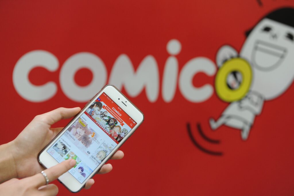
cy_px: 98
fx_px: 571
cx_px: 147
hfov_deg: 28.9
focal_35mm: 70
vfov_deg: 19.4
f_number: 4
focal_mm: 70
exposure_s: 1/80
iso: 1600
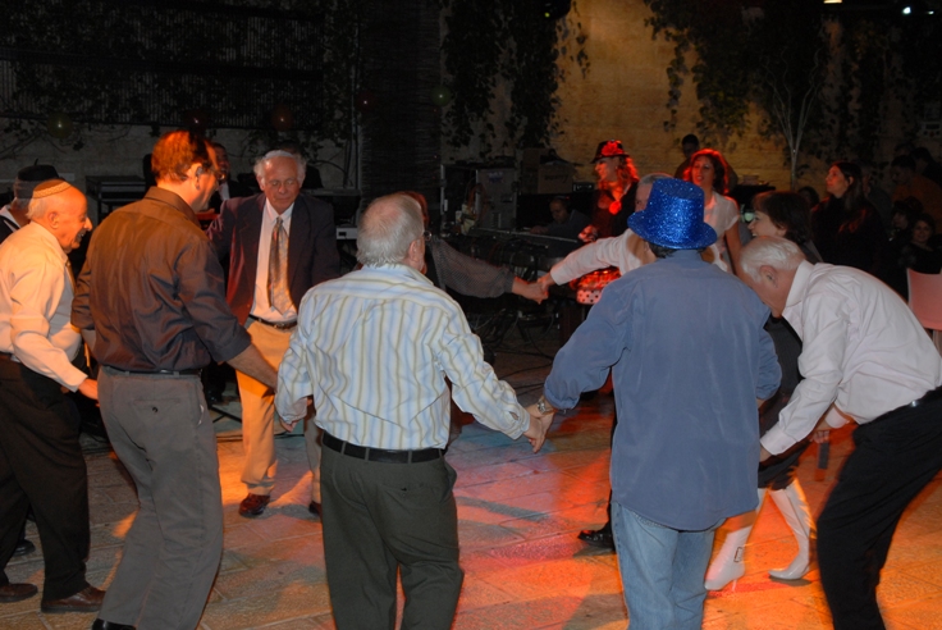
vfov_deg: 29.9
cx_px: 471
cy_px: 315
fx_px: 1178
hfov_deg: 43.6
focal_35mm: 45
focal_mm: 30
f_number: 6.3
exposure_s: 1/60
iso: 500
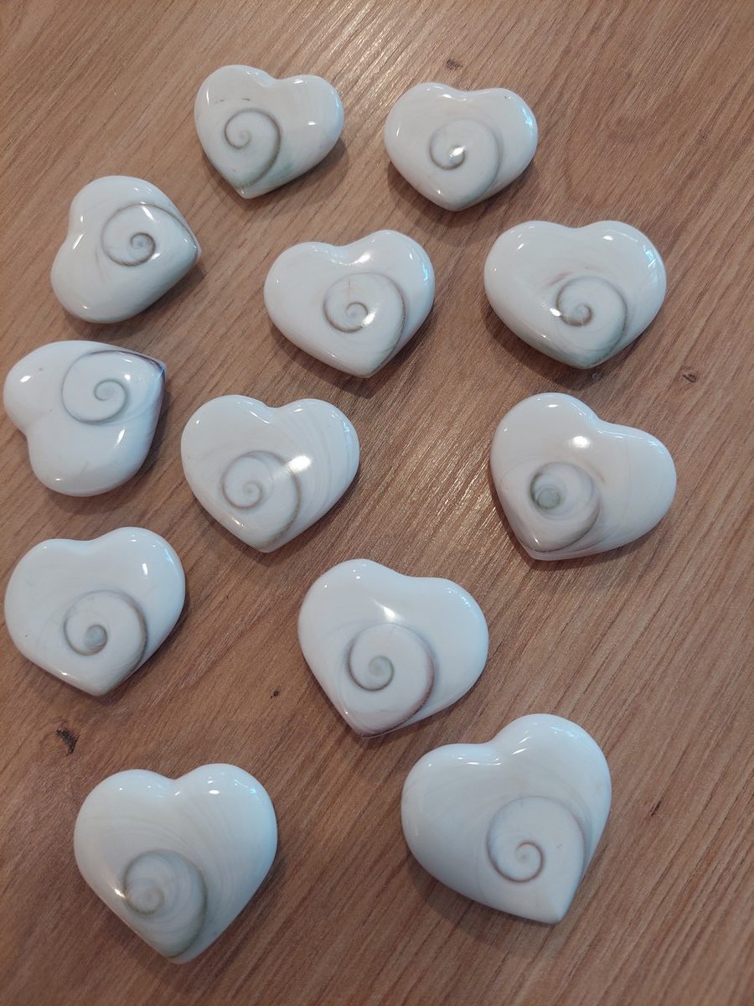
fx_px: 697
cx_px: 377
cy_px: 503
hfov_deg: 56.8
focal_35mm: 24
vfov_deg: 71.6
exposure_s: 1/50
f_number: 1.8
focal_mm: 5.23
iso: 125
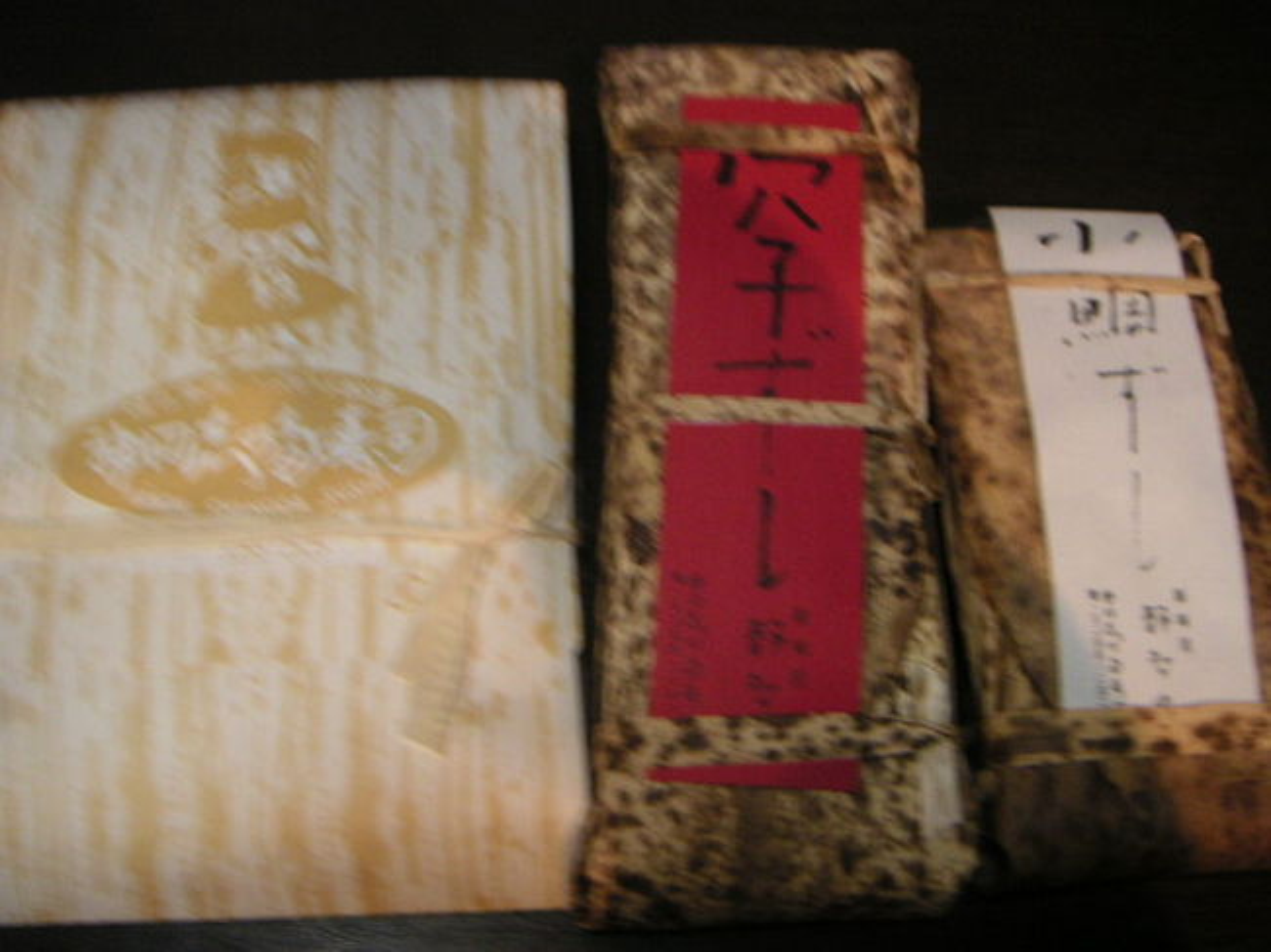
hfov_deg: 49.0
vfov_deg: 37.7
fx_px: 1395
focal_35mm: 38
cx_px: 636
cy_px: 476
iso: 100
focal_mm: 6
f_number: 2.8
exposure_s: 1/20
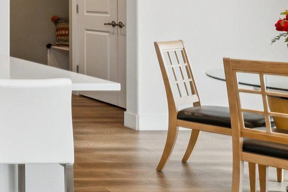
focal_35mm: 69
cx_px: -248
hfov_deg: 20.0
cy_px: -8
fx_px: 551
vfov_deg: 19.1
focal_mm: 15.9
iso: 400
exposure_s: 1/10
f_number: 13
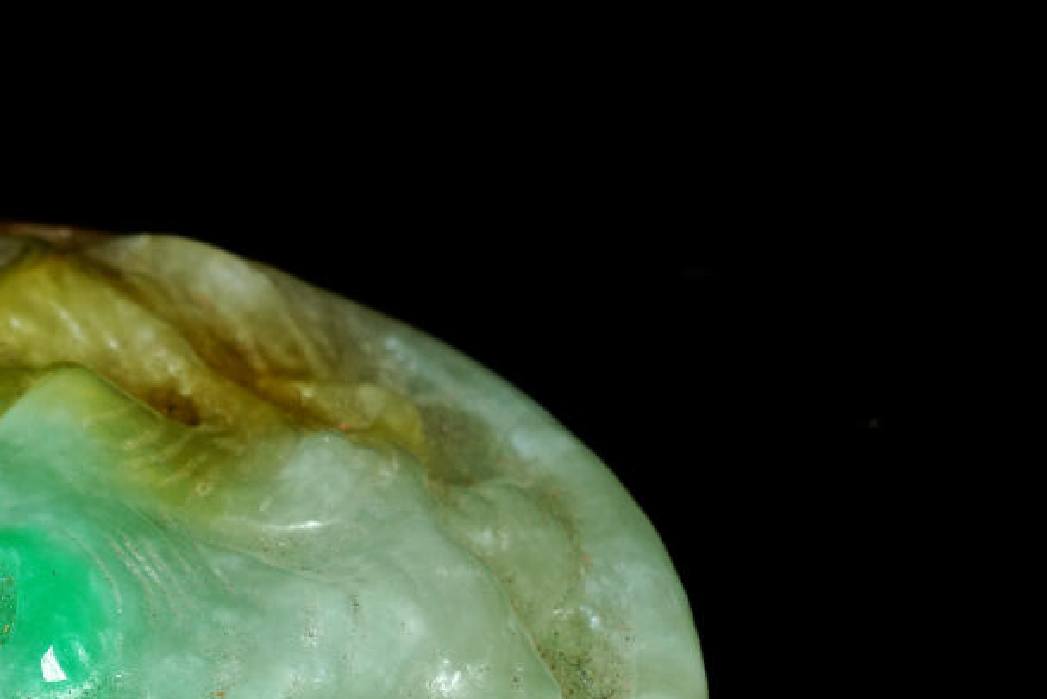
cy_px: 627
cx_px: -90
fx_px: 10530
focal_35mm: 362
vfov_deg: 3.8
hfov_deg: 5.7
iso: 100
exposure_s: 1/160
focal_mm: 105
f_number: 18
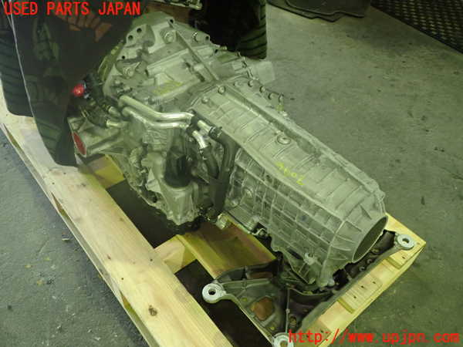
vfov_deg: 46.8
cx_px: 232
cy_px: 174
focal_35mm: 30
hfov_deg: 60.0
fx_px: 401
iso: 800
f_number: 2.3
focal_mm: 5.4
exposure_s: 1/30
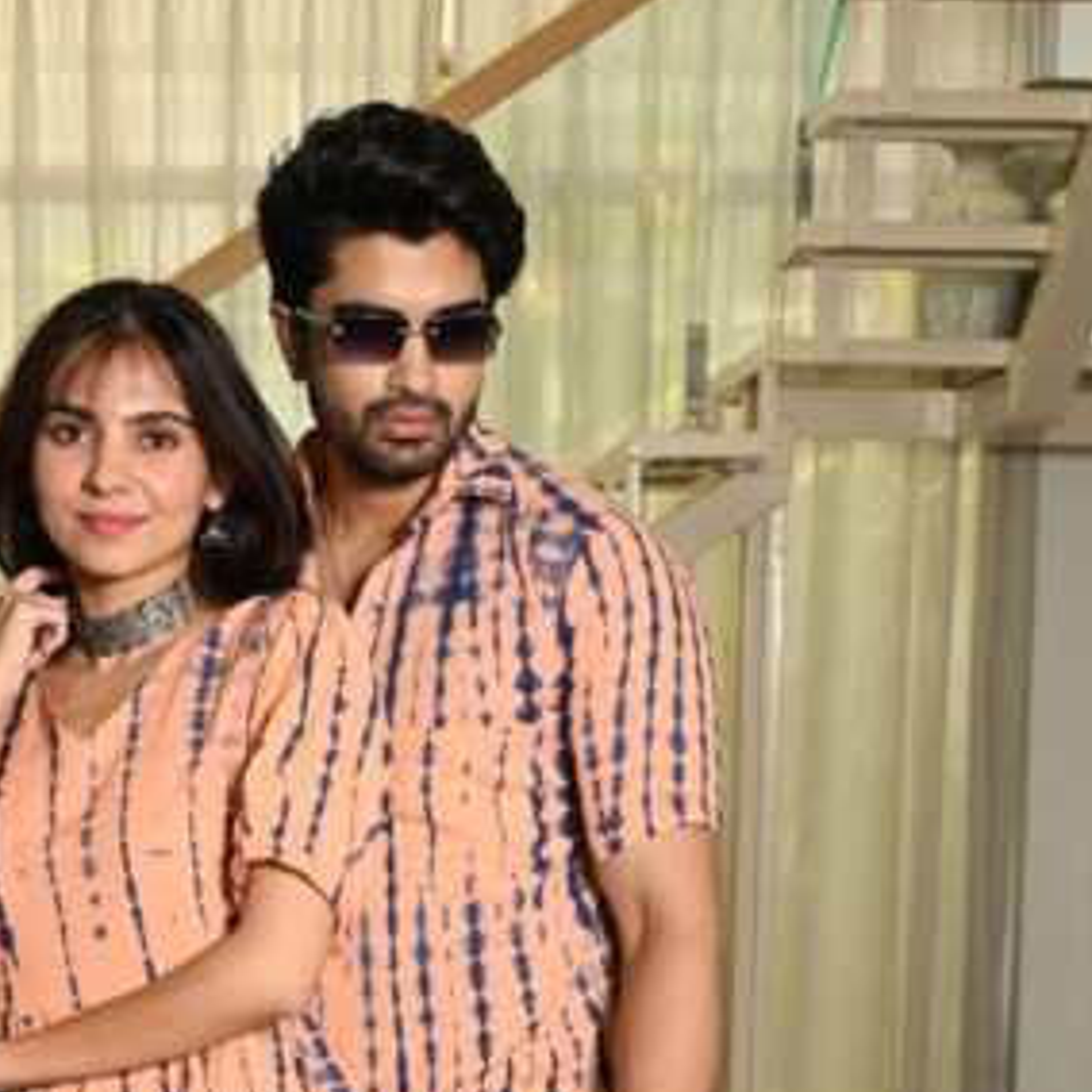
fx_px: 2962
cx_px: 331
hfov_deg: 20.8
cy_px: 1157
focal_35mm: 83
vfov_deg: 20.1
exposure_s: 1/160
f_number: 7.1
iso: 640
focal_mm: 41
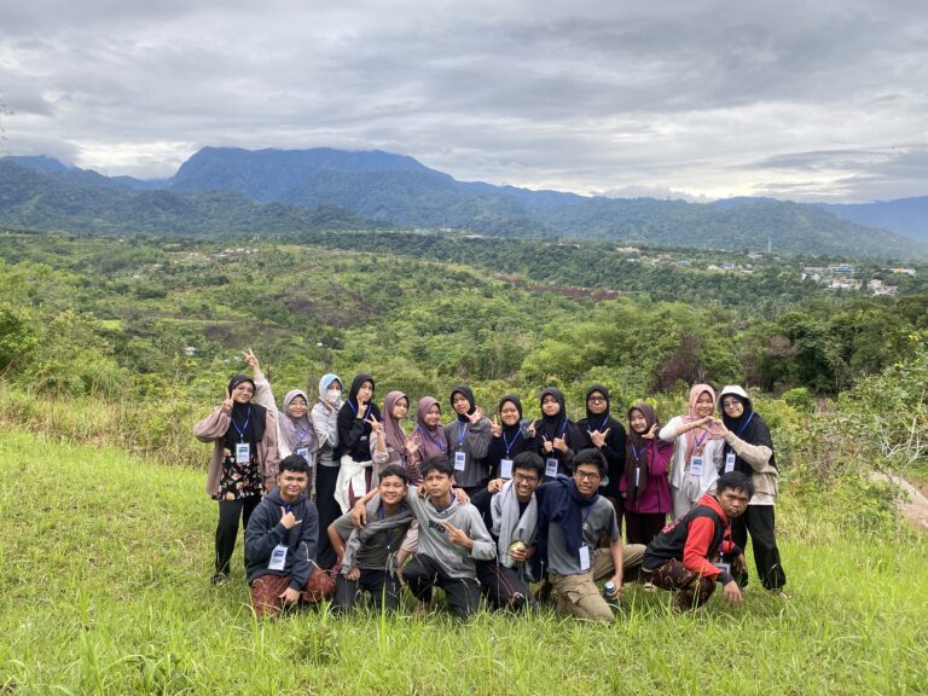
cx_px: 464
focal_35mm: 26
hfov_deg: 67.3
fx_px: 697
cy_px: 348
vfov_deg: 53.1
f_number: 1.8
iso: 32
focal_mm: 4.25
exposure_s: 1/375
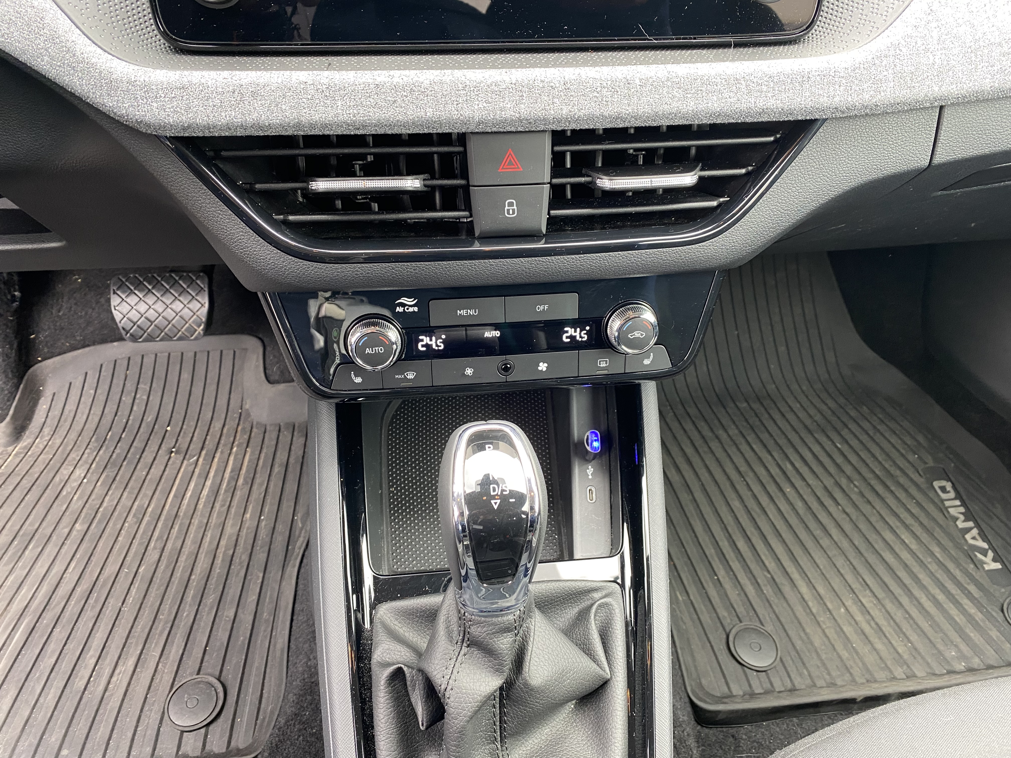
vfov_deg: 53.1
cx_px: 506
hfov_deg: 67.3
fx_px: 759
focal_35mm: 26
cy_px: 379
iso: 200
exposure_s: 1/50
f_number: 1.8
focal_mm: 4.25
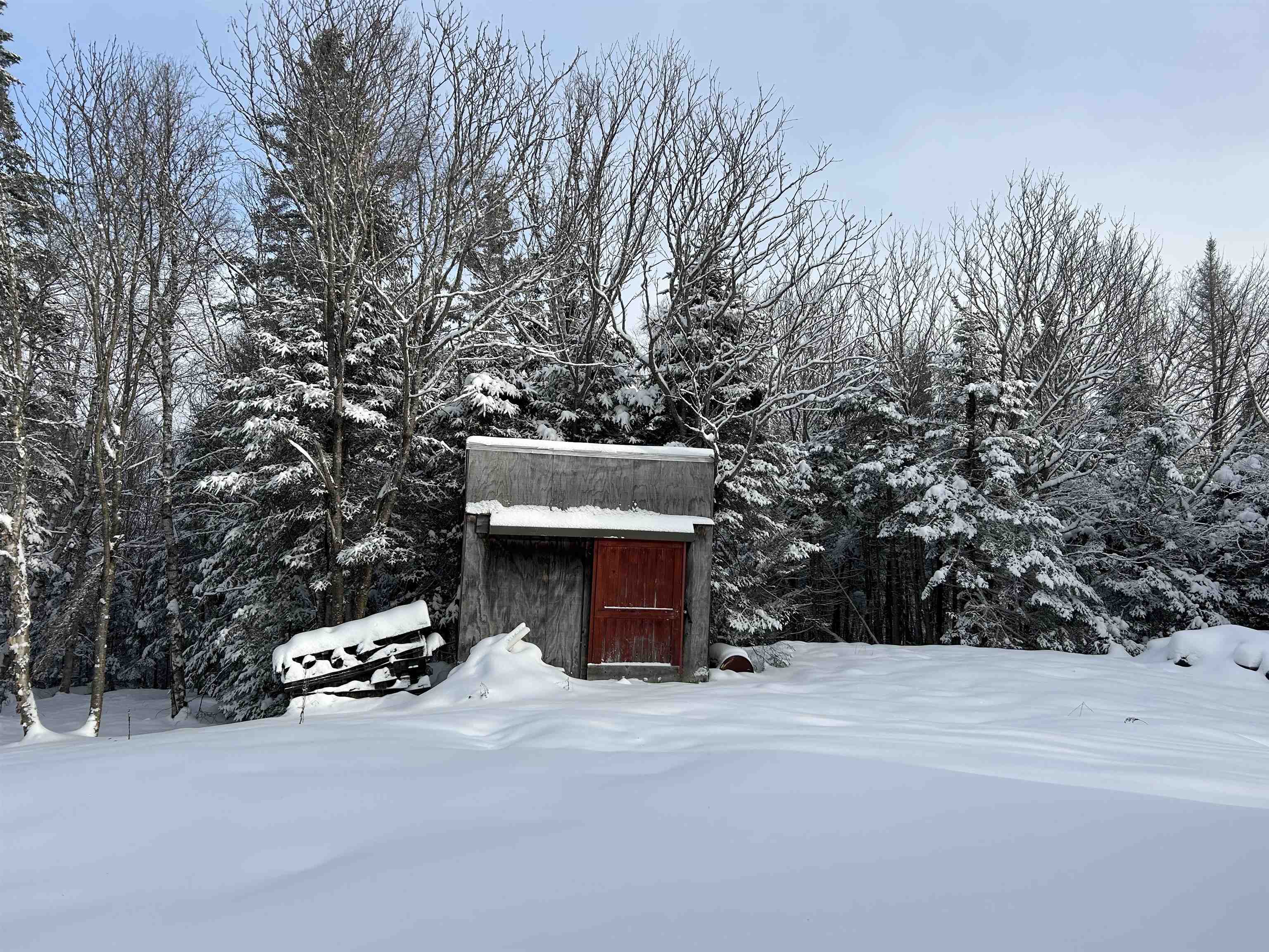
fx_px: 953
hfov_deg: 67.3
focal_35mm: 26
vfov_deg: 53.1
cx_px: 634
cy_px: 476
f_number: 1.5
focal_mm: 5.7
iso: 50
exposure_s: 1/2841
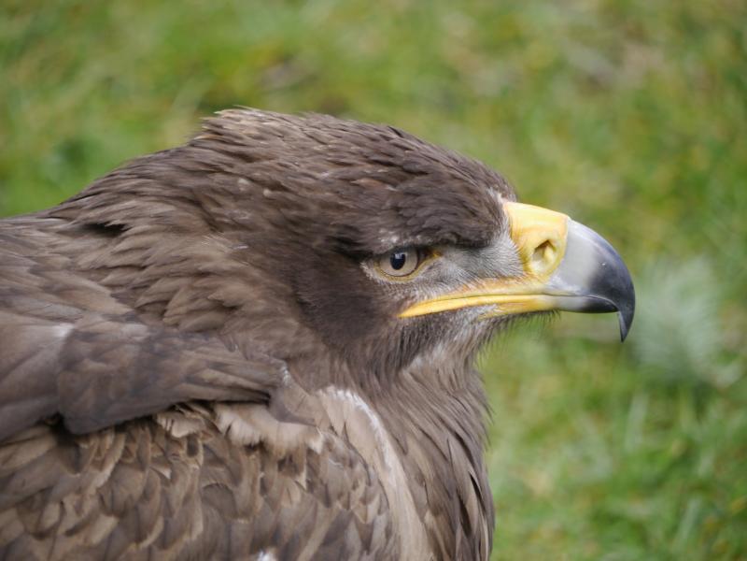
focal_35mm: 400
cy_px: 280
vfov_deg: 3.7
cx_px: 374
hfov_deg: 5.0
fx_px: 8632
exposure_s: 1/320
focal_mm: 200
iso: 400
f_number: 5.6
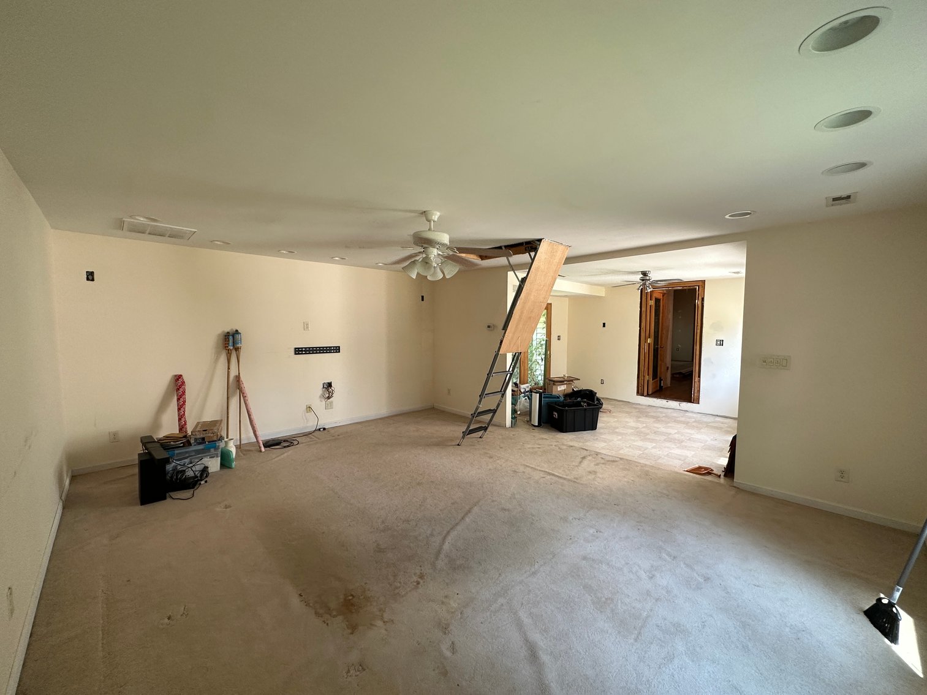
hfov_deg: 102.1
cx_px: 464
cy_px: 348
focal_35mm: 14
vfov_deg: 85.7
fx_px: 375
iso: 160
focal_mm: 2.22
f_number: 2.2
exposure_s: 1/99
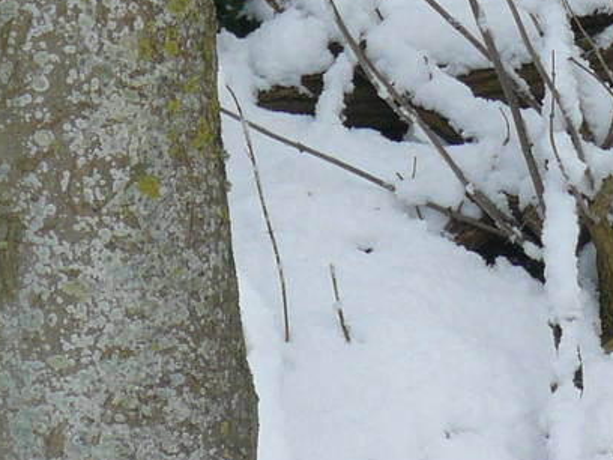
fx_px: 13476
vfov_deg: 1.9
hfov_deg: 2.6
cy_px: -419
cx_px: 969
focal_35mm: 761
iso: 100
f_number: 4.5
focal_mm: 32.3
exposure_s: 1/320
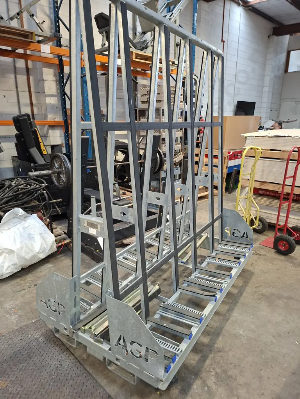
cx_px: 150
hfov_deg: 58.9
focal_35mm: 23
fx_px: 266
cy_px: 200
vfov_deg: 73.9
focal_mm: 5.54
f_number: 1.8
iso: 320
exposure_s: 1/33
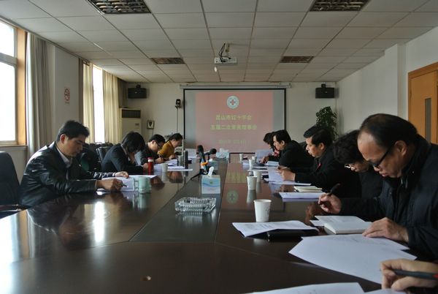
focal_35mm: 30
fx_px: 366
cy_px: 147
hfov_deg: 61.9
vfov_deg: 43.7
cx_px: 219
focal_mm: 11.4
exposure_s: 1/60
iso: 320
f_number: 3.5
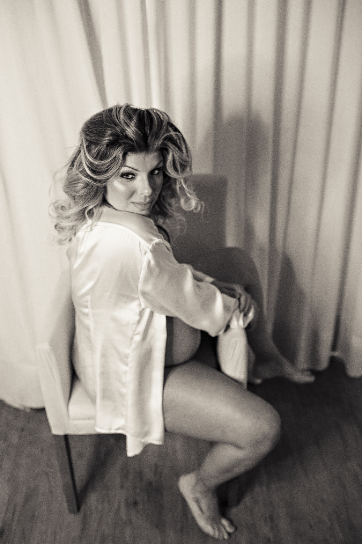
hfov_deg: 35.9
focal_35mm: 37
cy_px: 273
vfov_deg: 51.9
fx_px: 559
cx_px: 173
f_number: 2.8
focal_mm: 35
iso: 640
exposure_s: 1/160
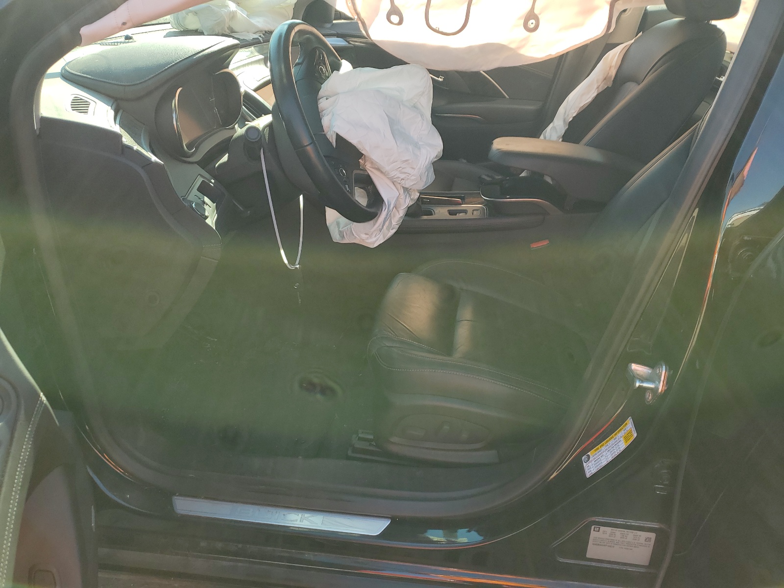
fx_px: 589
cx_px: 392
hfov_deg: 67.3
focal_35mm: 26
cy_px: 294
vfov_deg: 53.1
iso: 50
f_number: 1.5
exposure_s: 1/625
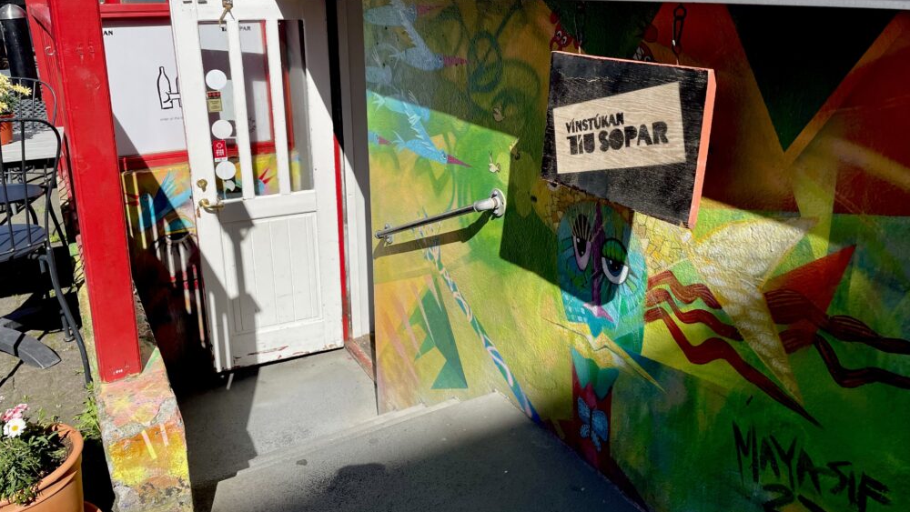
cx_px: 459
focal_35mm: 29
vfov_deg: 40.1
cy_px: 213
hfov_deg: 66.1
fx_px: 700
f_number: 1.6
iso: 32
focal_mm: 4.2
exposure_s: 1/3861
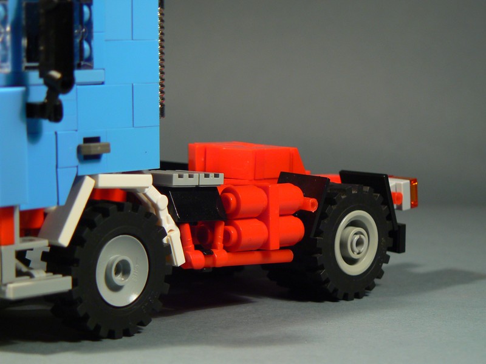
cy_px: 182
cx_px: 243
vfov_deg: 14.5
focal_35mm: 102
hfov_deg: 19.3
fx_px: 1432
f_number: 3.2
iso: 80
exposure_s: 1/10
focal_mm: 16.9
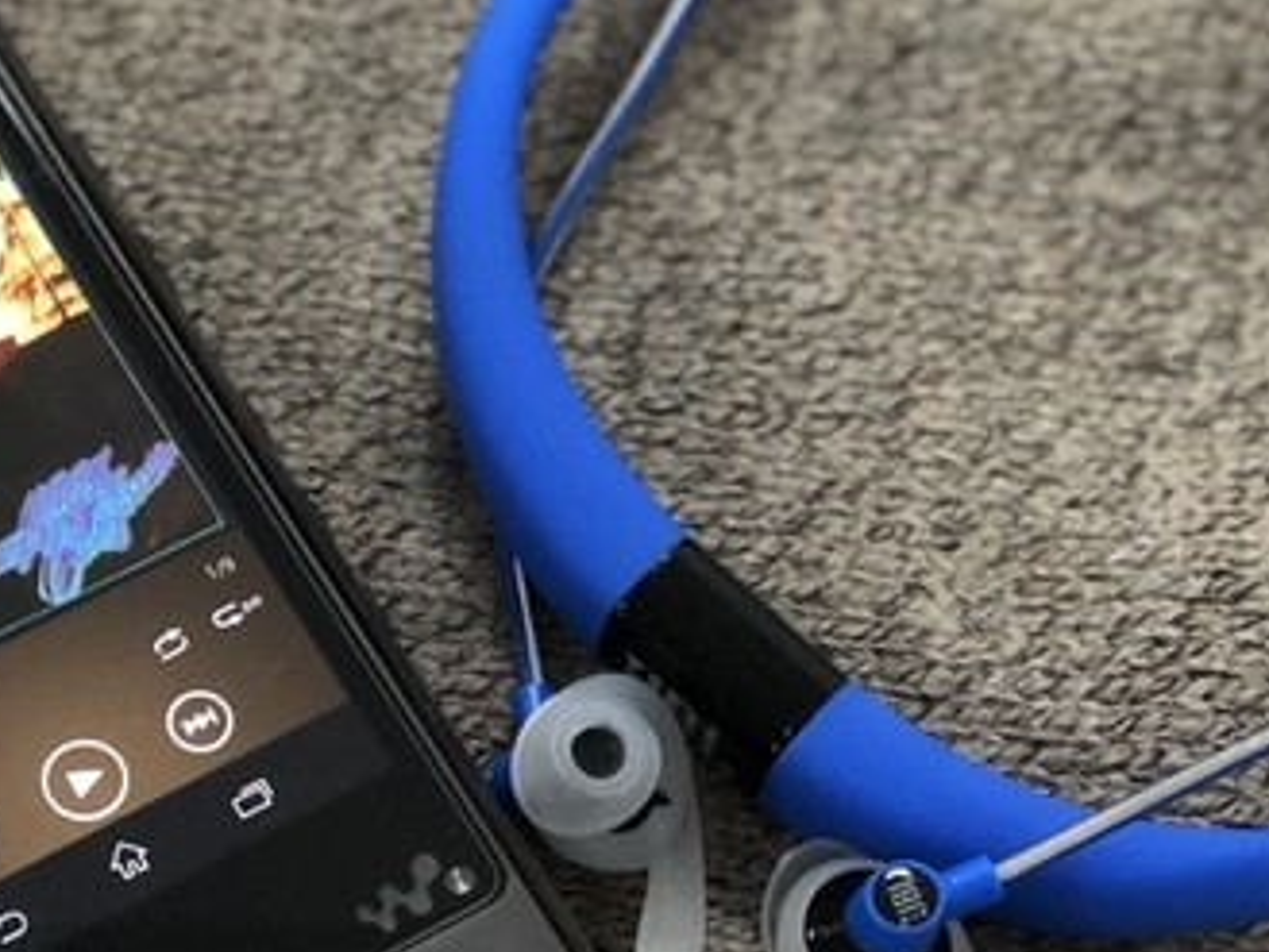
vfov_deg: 12.8
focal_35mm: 116
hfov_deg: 16.9
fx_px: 4254
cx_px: 490
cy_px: 347
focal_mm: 6.6
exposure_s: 1/50
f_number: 2.8
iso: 800
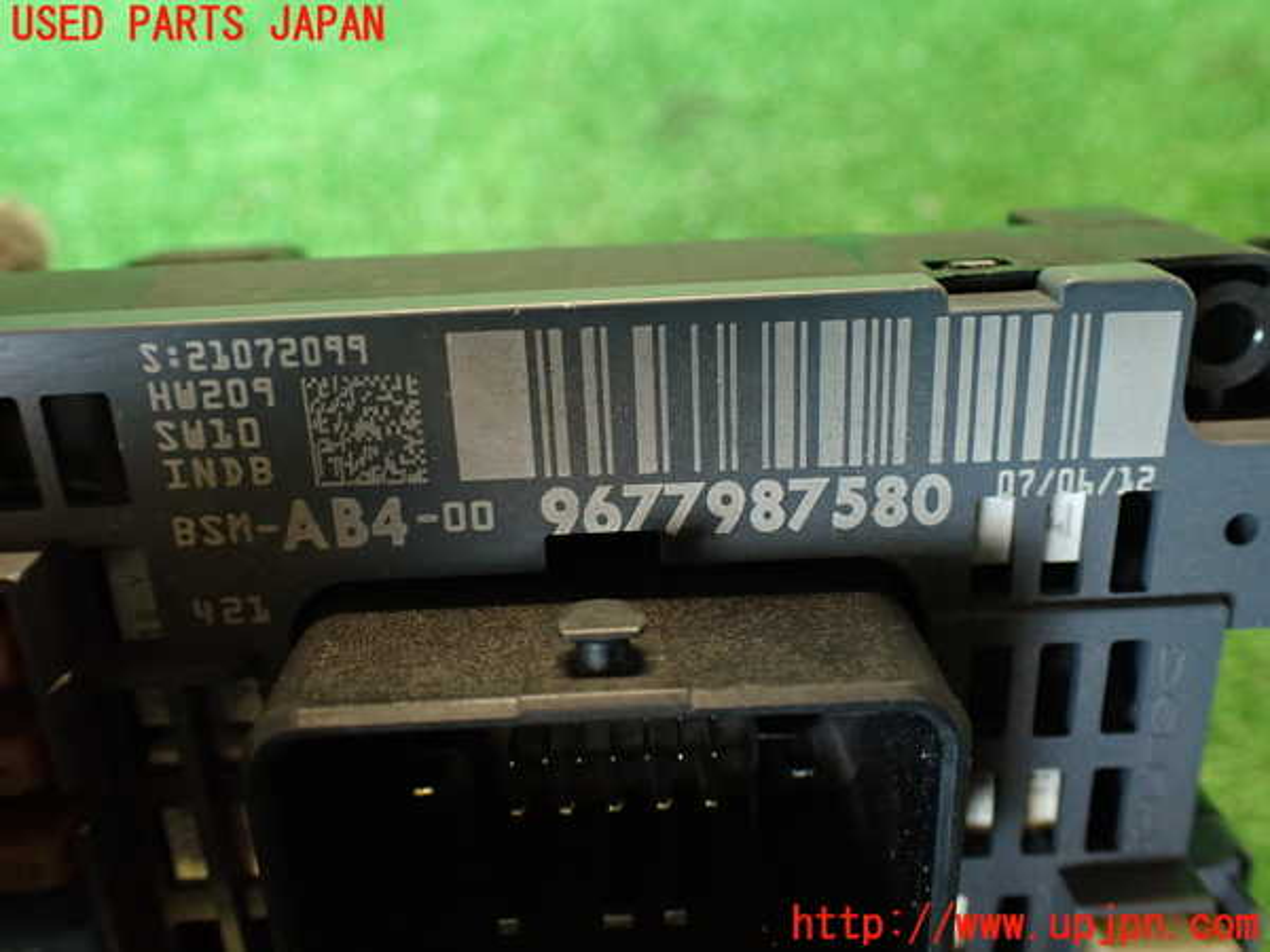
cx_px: 635
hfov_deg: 60.0
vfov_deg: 46.8
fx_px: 1101
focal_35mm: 30
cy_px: 476
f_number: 2.3
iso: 400
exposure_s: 1/30
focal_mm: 5.4
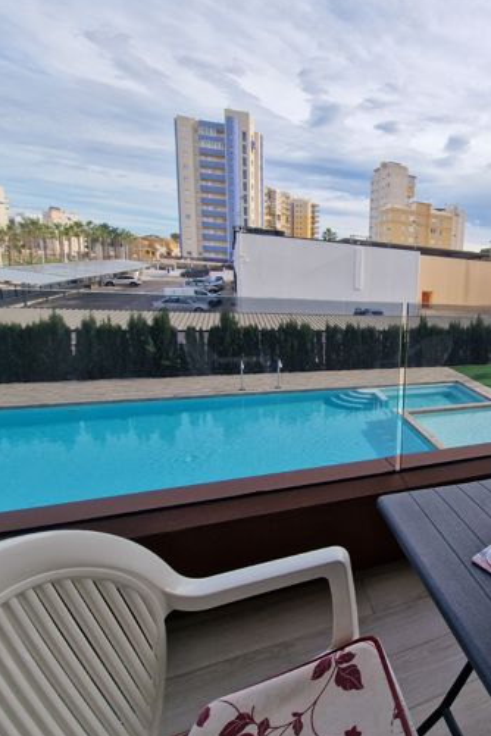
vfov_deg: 86.9
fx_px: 389
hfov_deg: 53.7
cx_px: 468
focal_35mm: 19
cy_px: 356
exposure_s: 1/1596
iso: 50
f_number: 2.2
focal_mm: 2.2
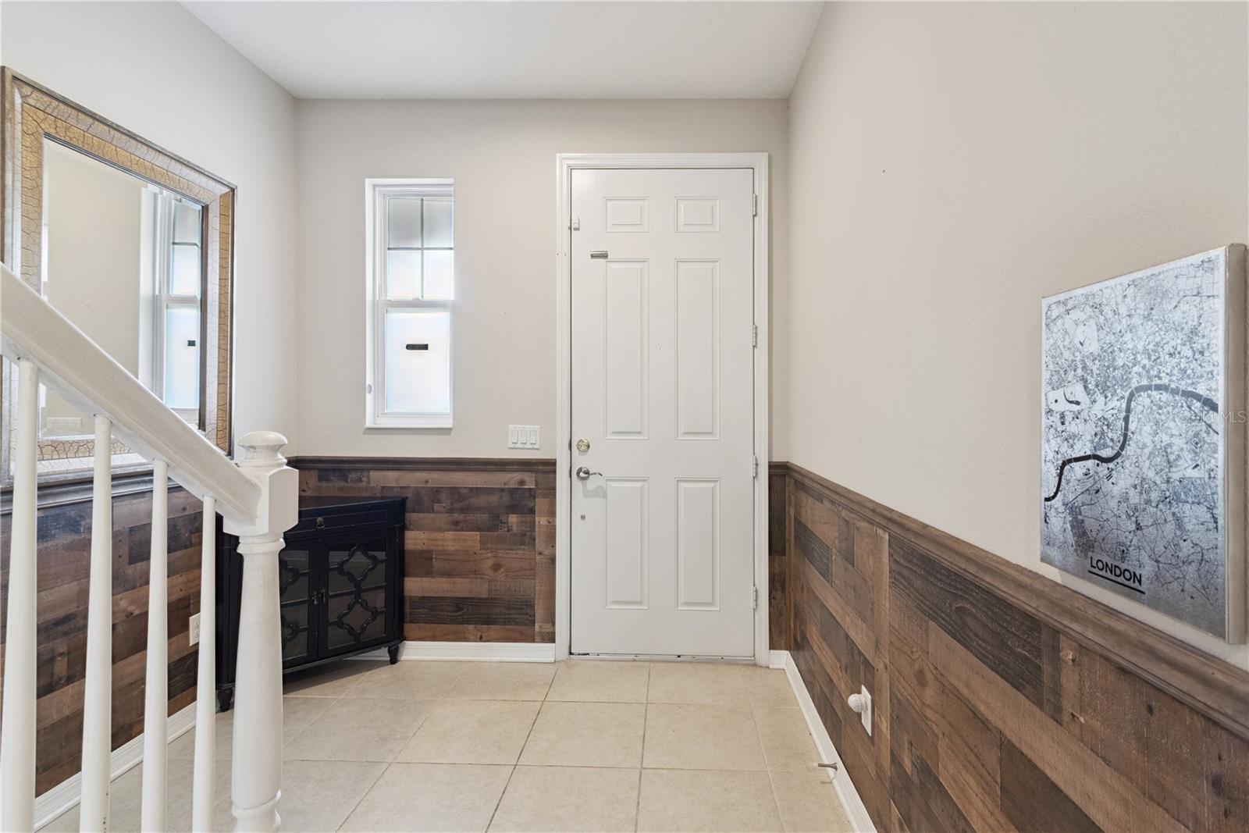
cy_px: 416
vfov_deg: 73.8
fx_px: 555
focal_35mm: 16
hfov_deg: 96.7
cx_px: 624
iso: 160
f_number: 8
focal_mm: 16
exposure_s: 1/6
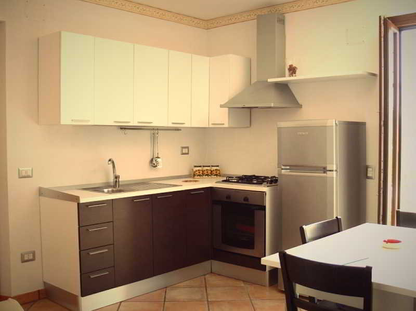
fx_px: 420
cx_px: 208
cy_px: 156
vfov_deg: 40.7
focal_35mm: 35
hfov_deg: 52.7
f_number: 2.8
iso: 80
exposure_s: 1/40
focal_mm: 7.4
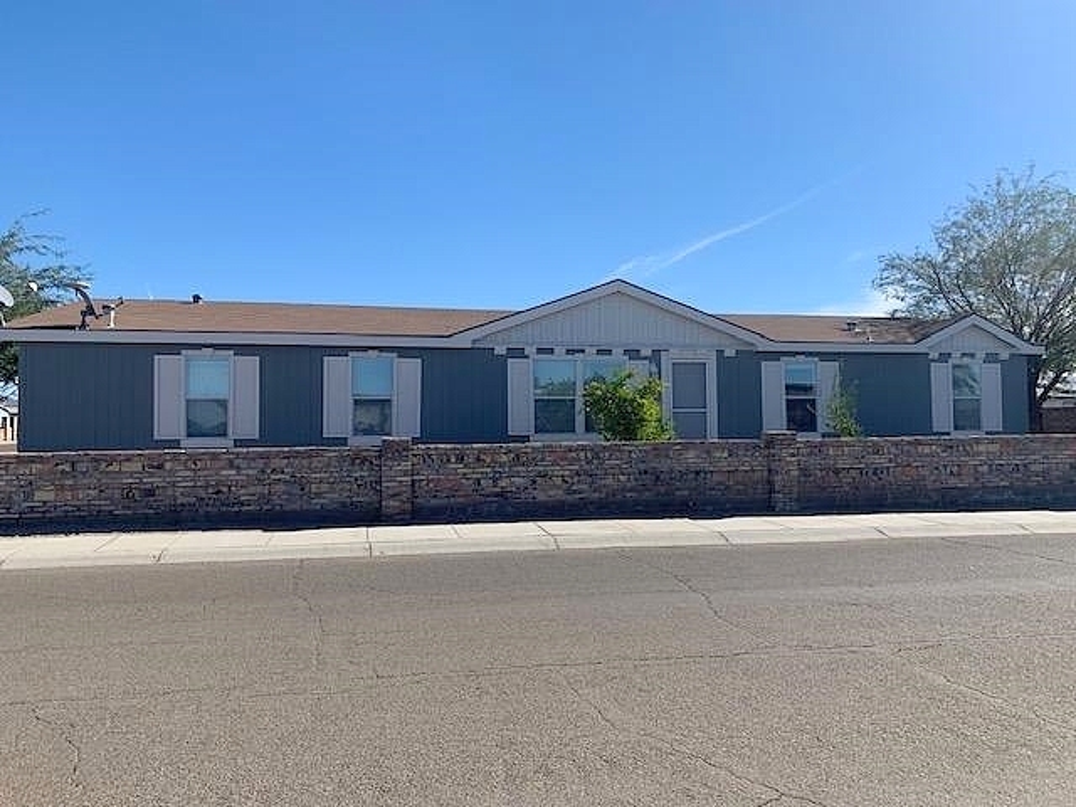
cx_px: 538
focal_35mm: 26
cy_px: 404
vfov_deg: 53.1
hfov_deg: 67.3
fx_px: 808
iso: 25
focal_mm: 4.25
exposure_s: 1/2421
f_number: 1.8
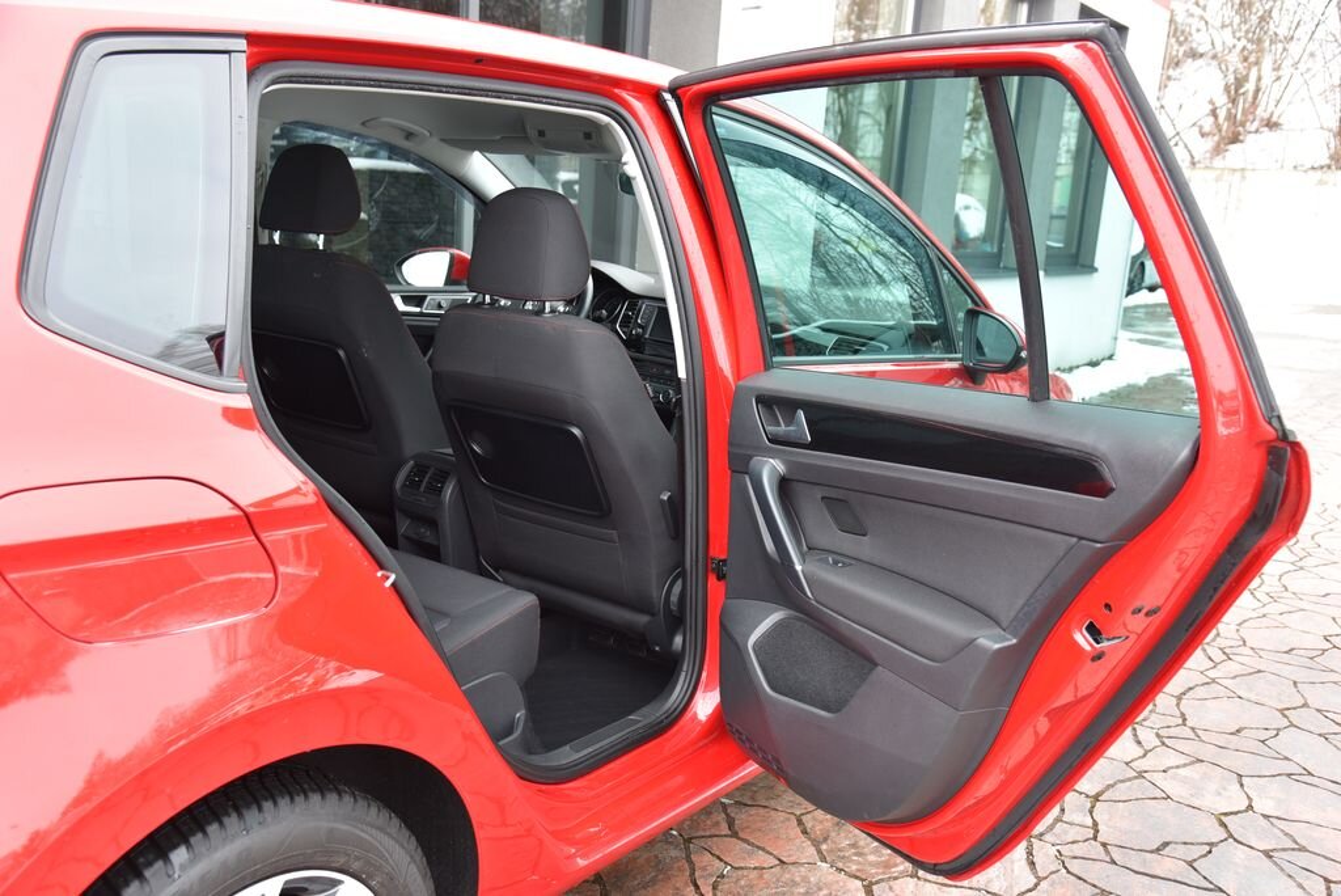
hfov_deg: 58.7
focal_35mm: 32
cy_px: 448
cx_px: 670
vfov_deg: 41.2
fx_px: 1193
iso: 500
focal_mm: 32
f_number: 5
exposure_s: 1/100
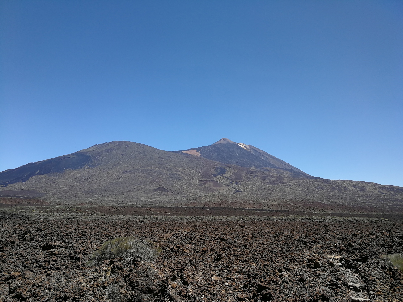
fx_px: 314
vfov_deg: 51.4
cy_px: 151
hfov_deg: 65.3
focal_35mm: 27
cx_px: 202
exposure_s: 1/944
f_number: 2.2
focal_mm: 3.95
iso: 50
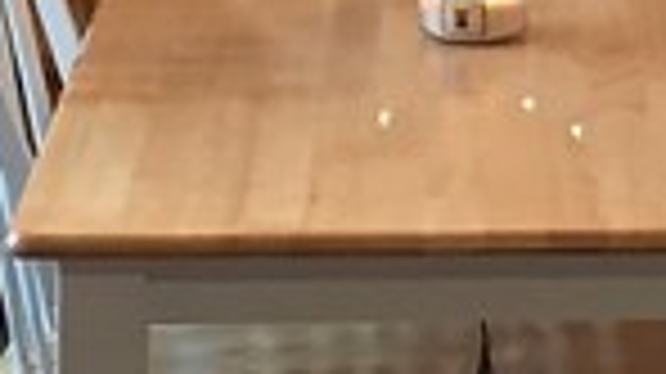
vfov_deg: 5.4
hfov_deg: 9.8
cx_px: 526
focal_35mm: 219
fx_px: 3865
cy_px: -491
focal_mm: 4.15
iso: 80
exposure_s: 1/30
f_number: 2.2
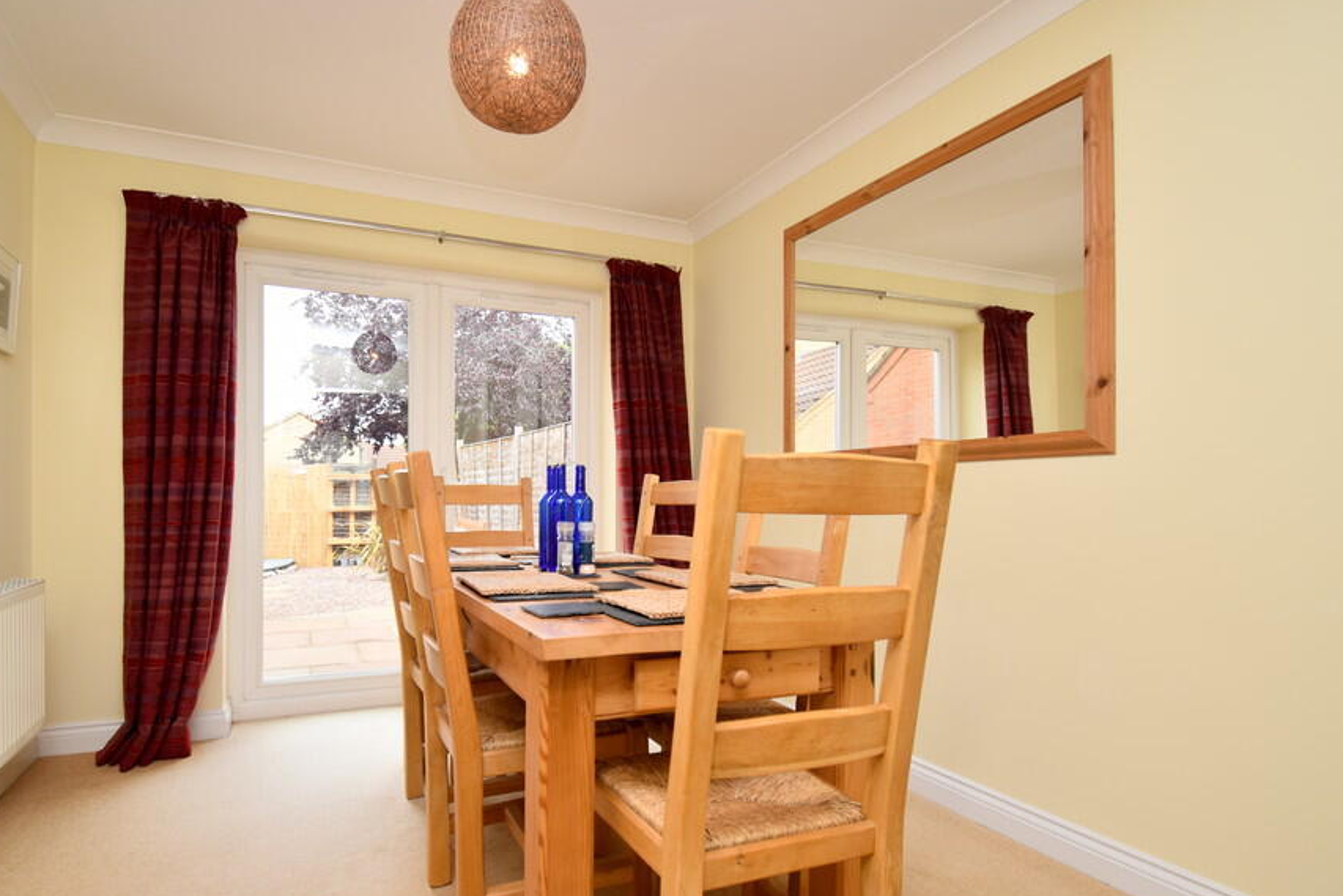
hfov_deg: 89.5
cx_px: 584
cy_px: 508
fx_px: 672
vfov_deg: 67.1
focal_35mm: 18
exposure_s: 1/200
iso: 220
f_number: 5
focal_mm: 10
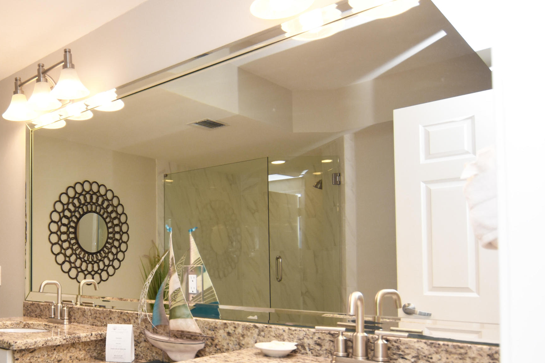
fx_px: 469
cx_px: 102
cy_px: 250
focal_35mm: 31
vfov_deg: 41.6
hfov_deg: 55.6
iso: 450
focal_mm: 12
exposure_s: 1/125
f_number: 5.6
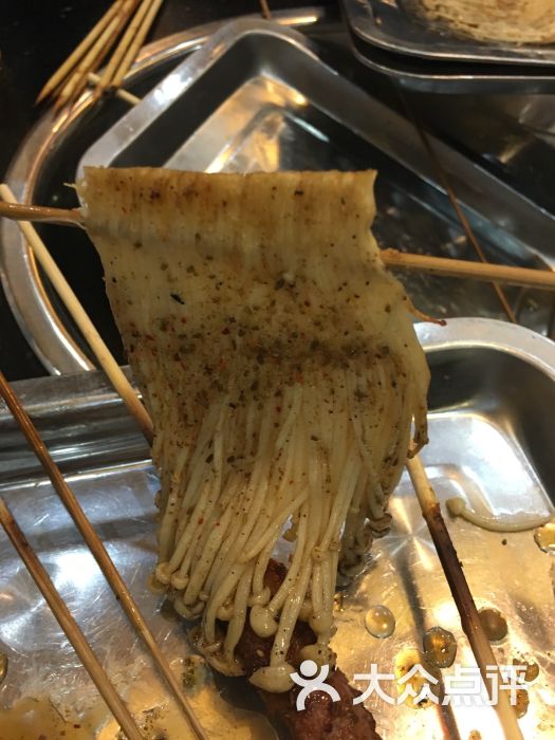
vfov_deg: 61.7
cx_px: 278
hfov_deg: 48.2
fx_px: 620
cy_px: 370
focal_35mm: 29
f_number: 2.2
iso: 200
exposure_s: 1/33
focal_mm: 4.15
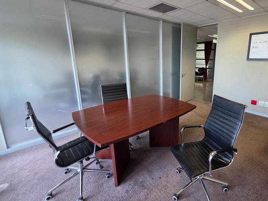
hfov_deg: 88.9
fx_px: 132
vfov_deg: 74.5
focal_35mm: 17
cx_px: 170
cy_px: 90
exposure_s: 1/100
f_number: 1.9
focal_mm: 2.2
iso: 200
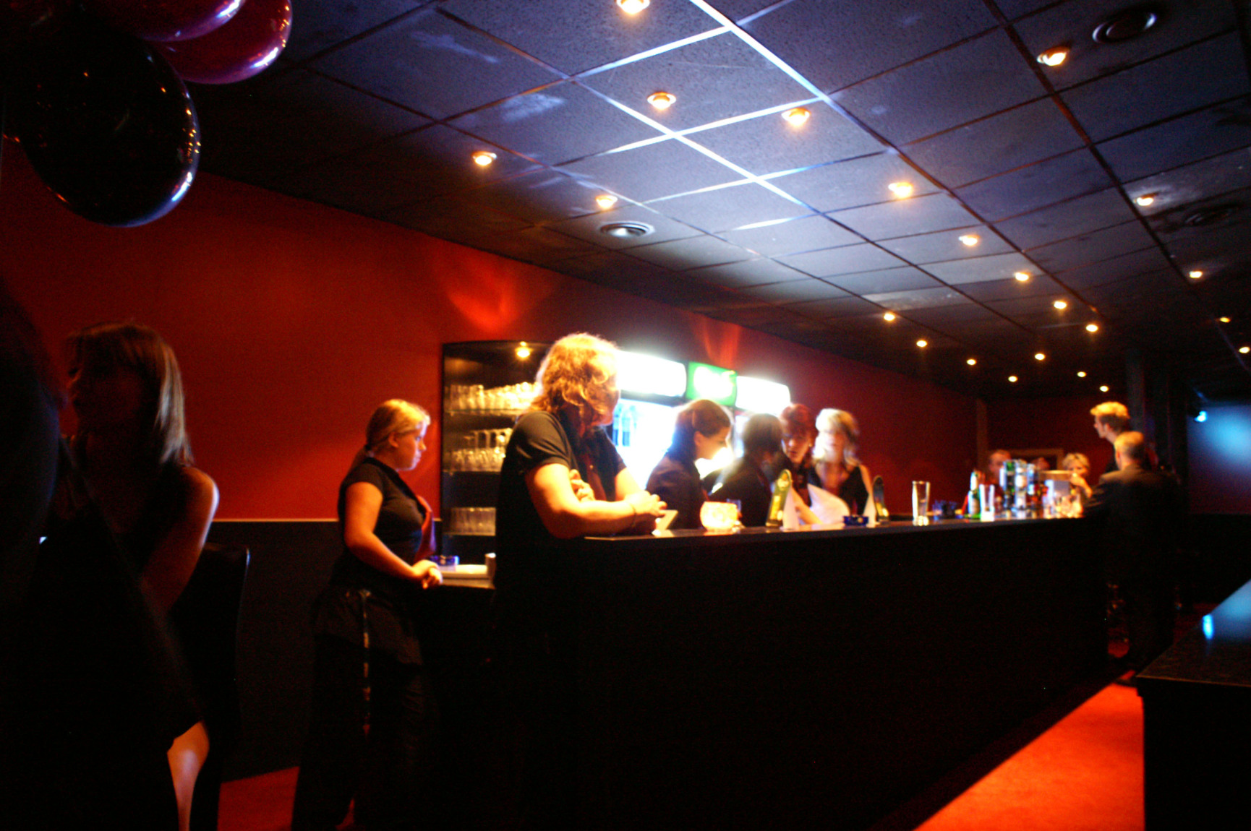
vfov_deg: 47.8
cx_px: 626
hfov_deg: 67.4
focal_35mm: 27
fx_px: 937
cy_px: 416
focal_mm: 18
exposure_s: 1/5
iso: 1600
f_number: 3.5
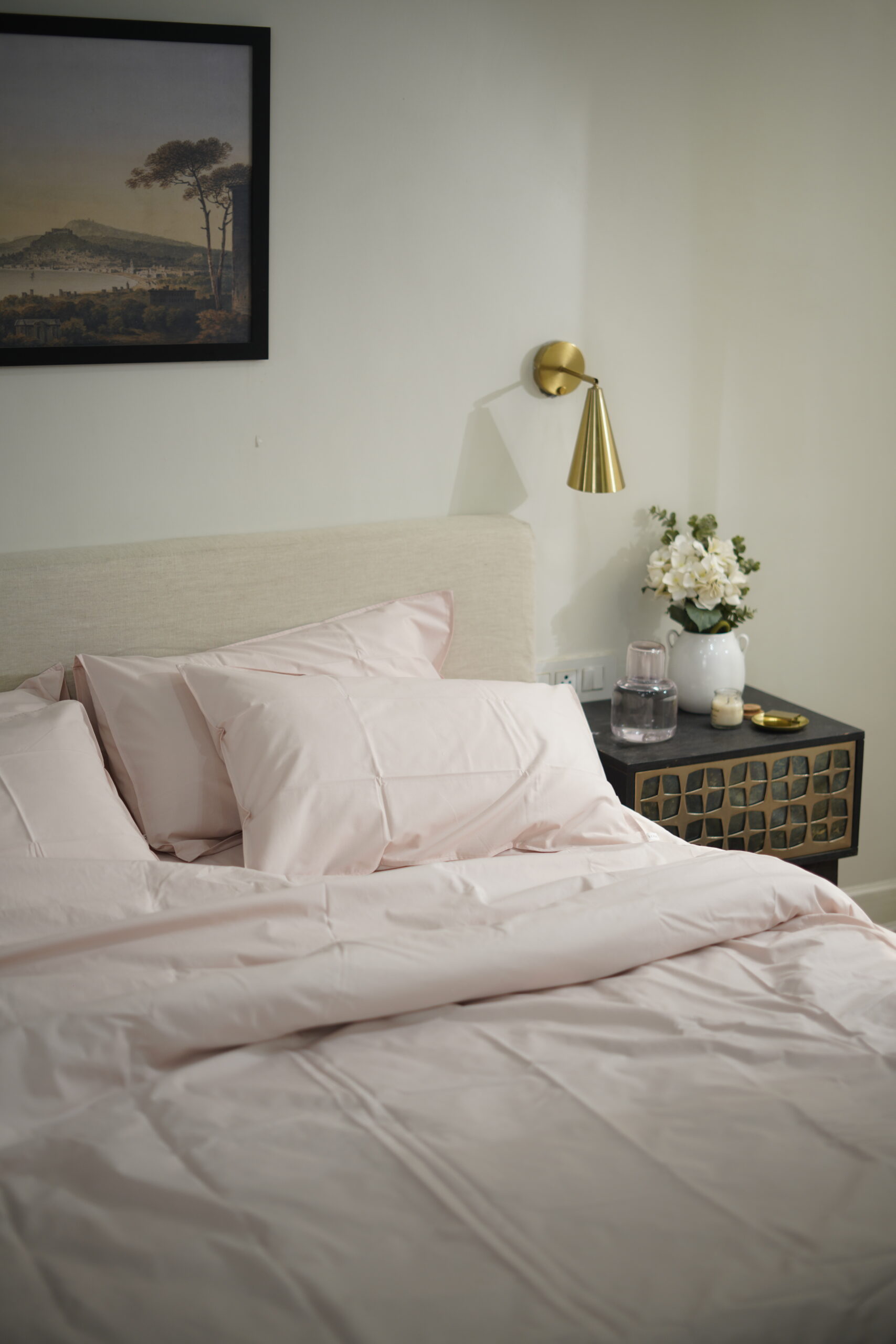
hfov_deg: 27.0
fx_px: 1866
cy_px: 672
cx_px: 448
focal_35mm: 50
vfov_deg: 39.6
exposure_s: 1/100
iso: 160
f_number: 1.8
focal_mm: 50
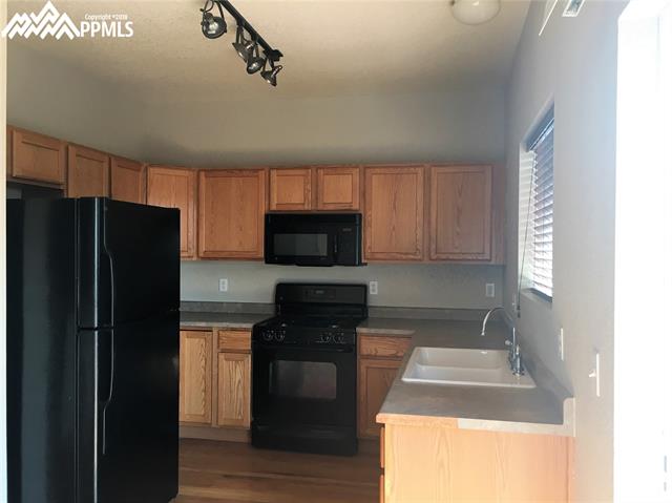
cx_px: 336
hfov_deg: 61.7
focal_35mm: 29
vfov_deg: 48.2
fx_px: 563
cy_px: 252
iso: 25
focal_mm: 4.15
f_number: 2.2
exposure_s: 1/30
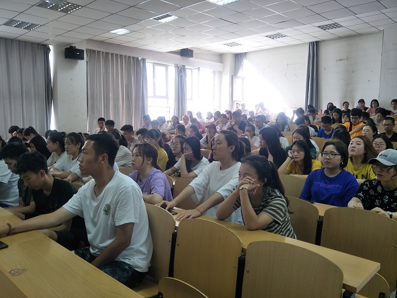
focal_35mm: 24
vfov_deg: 56.8
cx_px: 198
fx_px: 275
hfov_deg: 71.6
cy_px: 149
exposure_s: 1/33
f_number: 1.7
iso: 173
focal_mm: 4.1
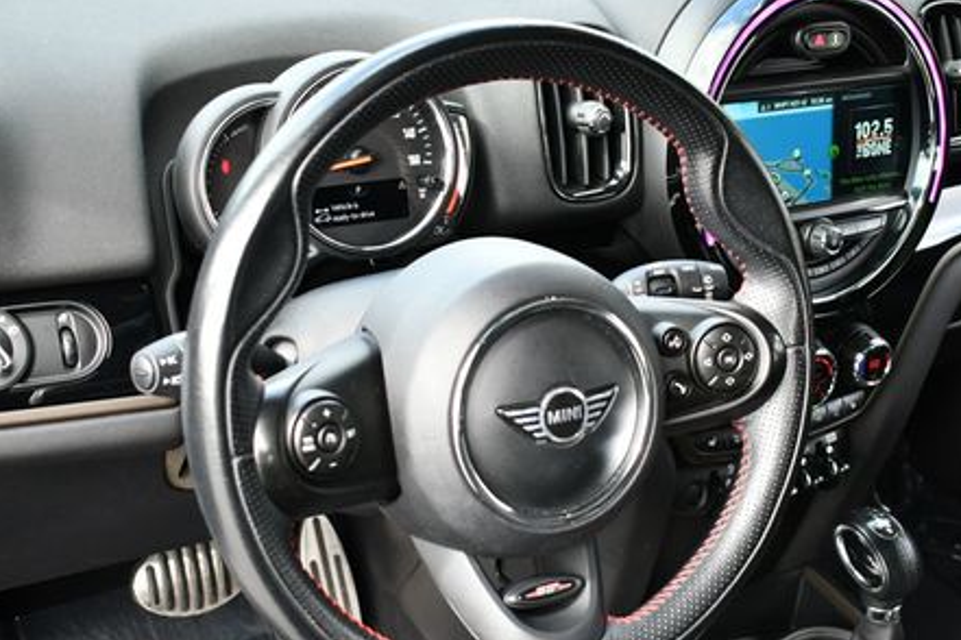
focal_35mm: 61
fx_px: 1628
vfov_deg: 22.2
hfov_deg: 32.8
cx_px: 554
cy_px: 377
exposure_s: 1/250
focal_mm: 21
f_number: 3.8
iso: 500
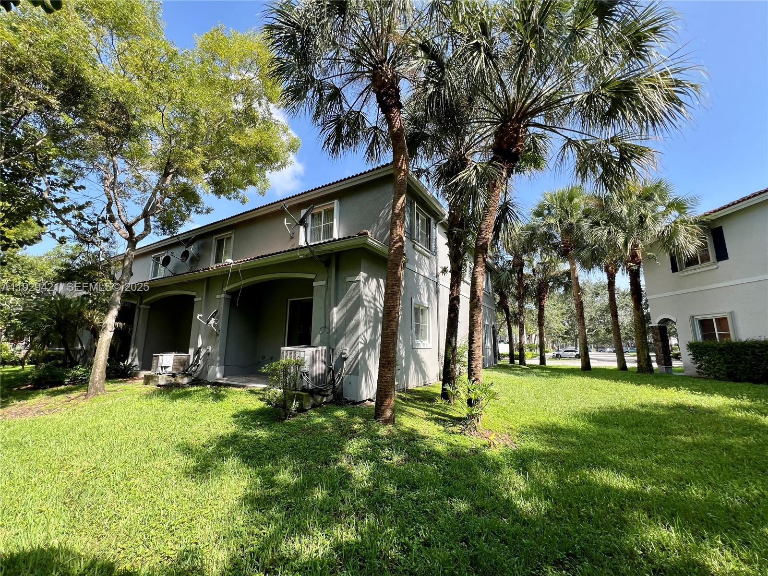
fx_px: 288
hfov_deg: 106.2
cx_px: 384
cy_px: 288
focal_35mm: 13
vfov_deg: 89.9
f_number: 1.8
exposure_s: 1/410
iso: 32
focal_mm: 1.57
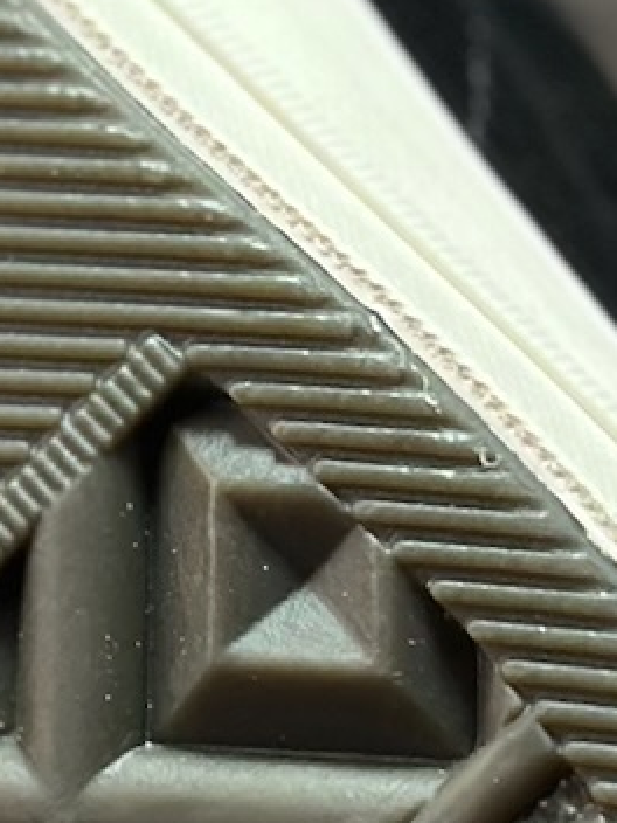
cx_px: -351
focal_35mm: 279
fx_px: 6631
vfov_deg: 7.1
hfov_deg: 5.3
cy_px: -21
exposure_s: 1/604
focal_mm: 6.86
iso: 80
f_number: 1.78
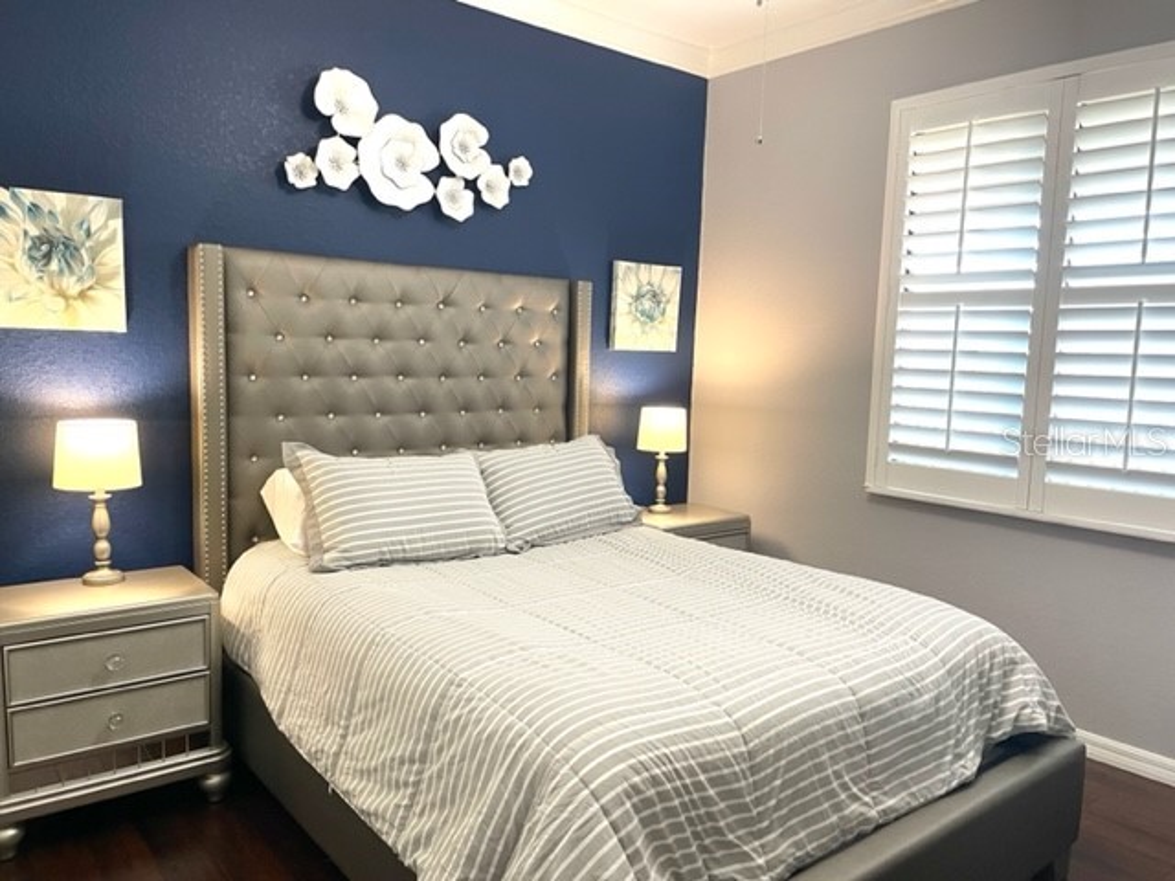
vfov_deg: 53.1
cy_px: 440
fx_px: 883
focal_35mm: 26
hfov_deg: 67.3
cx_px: 588
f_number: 1.6
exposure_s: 1/60
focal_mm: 4.2
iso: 125
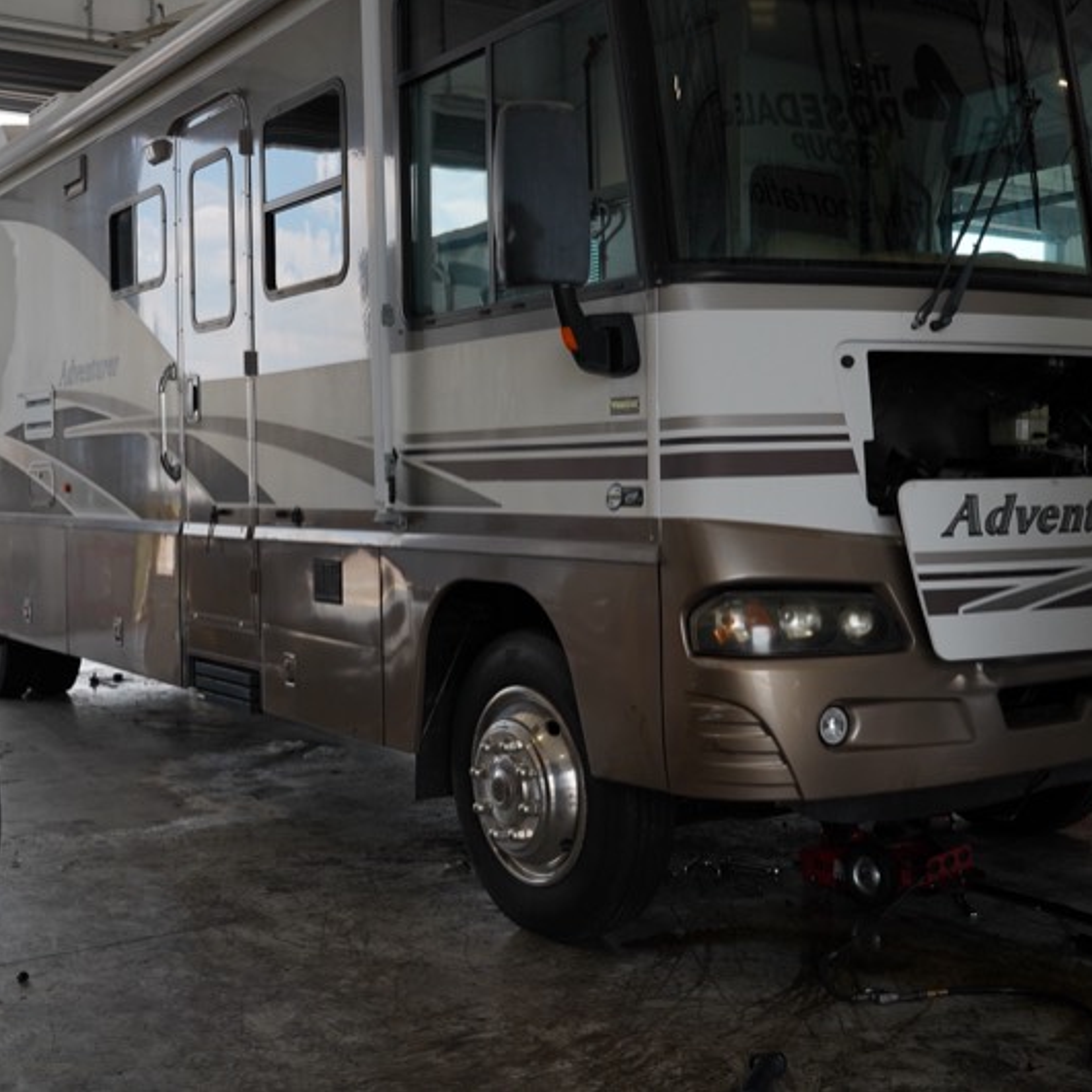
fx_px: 1463
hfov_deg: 40.9
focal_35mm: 41
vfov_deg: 40.9
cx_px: 588
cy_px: 546
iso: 500
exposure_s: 1/500
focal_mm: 32
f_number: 5.6
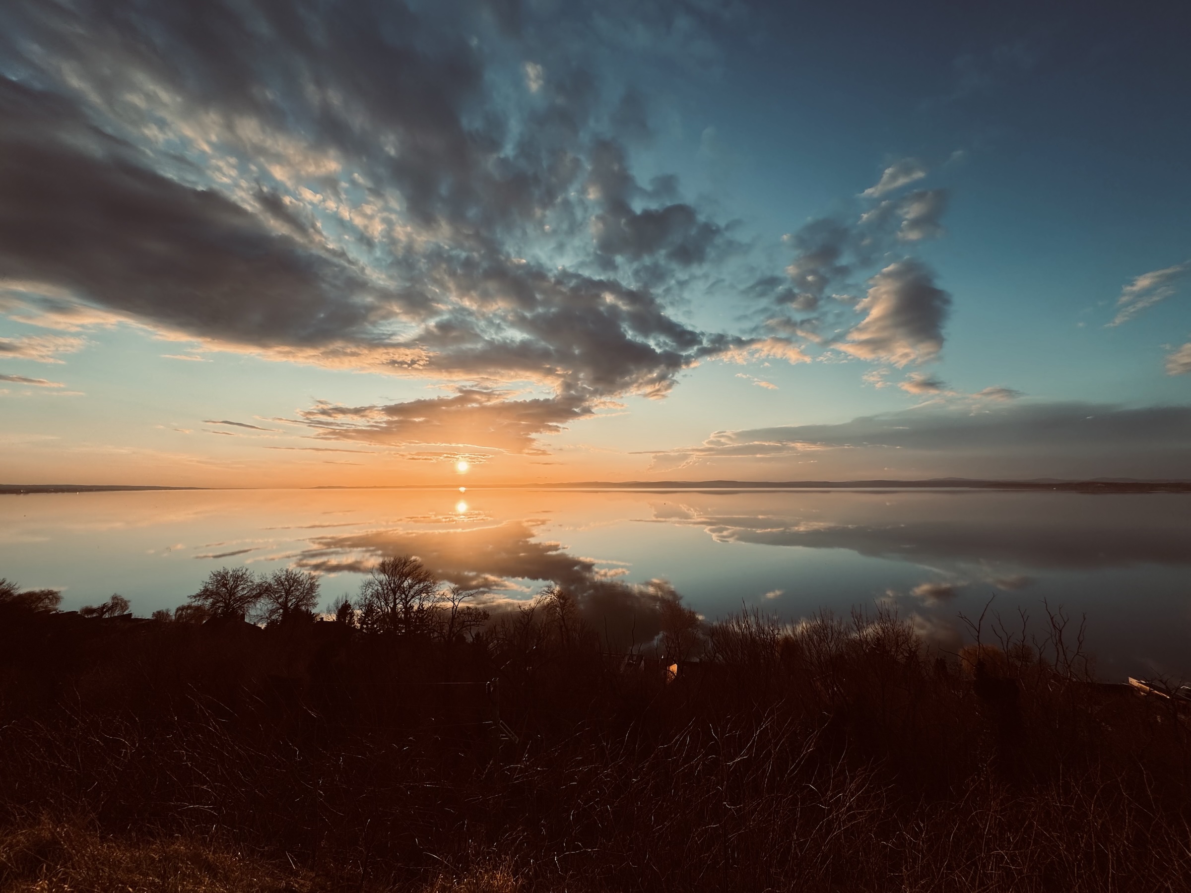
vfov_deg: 85.7
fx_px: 482
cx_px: 596
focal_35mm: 14
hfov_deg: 102.1
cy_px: 446
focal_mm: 2.22
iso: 40
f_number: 2.2
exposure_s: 1/1600
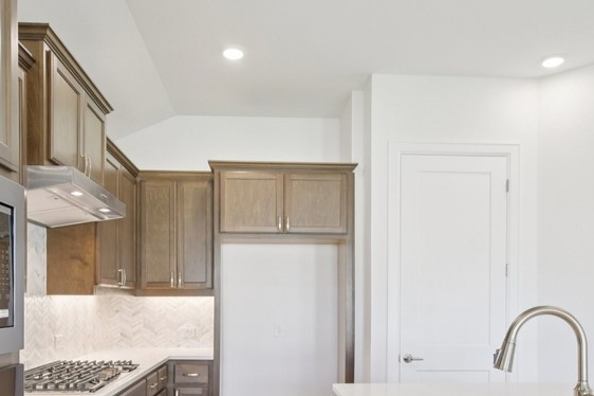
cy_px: 282
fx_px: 478
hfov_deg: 63.7
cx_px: 287
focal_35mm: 29
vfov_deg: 43.9
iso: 400
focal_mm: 10
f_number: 8
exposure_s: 1/15
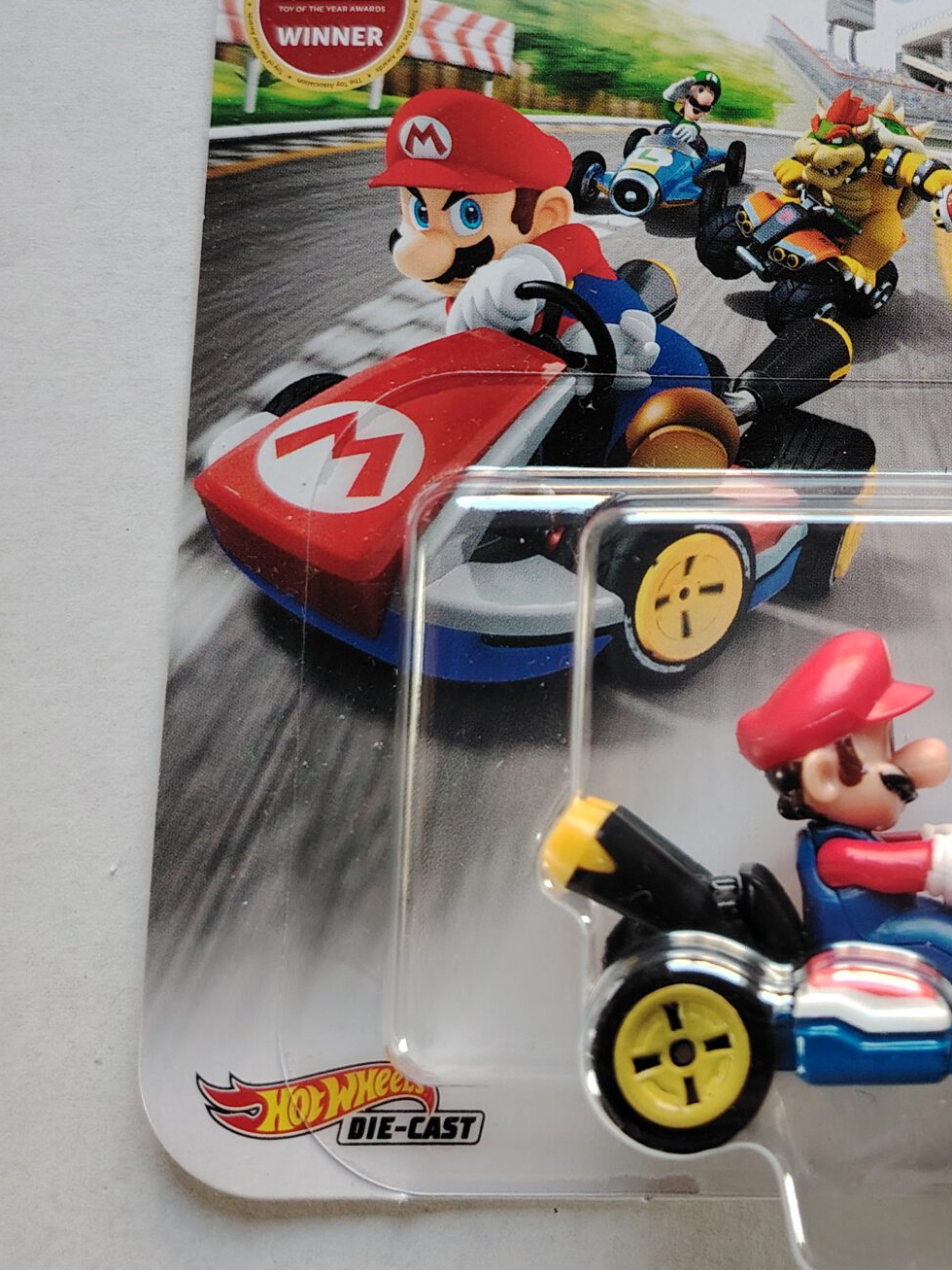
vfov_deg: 39.1
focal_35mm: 47
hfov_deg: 29.4
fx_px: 1724
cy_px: 285
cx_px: 888
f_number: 1.75
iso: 1241
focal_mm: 5.25
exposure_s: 1/100
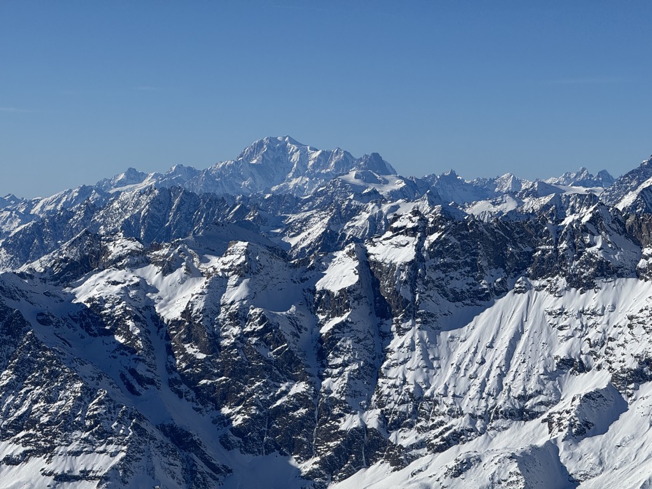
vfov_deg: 12.3
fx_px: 2260
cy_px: 244
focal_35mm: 120
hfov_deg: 16.4
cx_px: 326
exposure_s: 1/4651
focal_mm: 15.66
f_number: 2.8
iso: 50
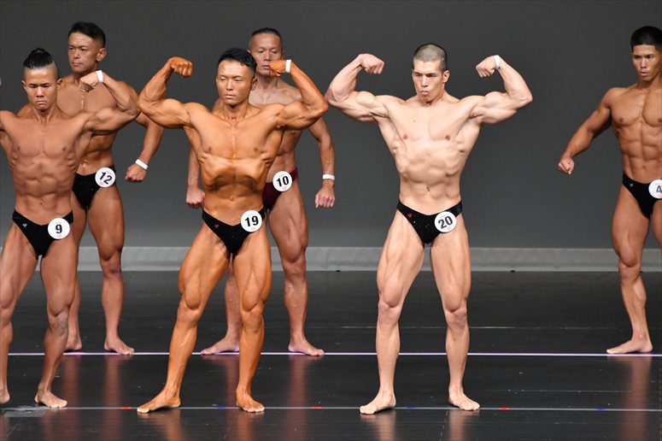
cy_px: 220
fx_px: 5790
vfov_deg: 4.4
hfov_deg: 6.5
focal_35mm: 315
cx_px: 331
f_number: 5.6
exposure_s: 1/400
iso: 4000
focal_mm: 210
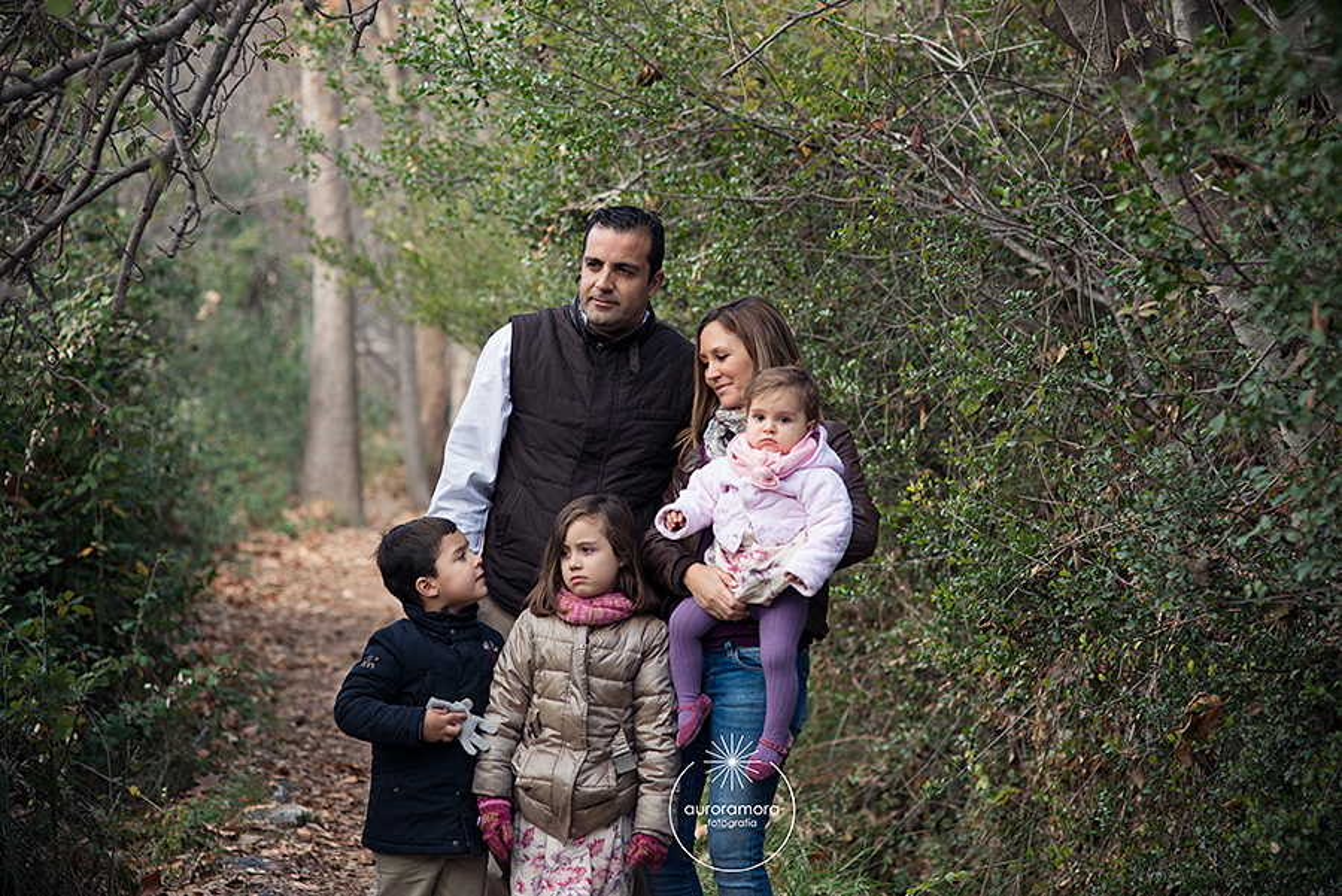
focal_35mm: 85
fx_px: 3170
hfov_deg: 23.9
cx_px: 671
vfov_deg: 16.1
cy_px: 448
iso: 500
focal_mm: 85
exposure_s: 1/800
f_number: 2.8
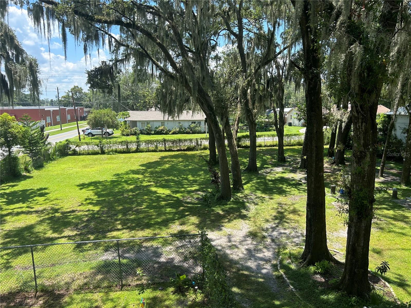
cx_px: 206
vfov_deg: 53.1
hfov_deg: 67.3
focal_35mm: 26
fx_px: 309
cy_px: 154
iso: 50
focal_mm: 5.7
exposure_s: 1/1224
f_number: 1.5
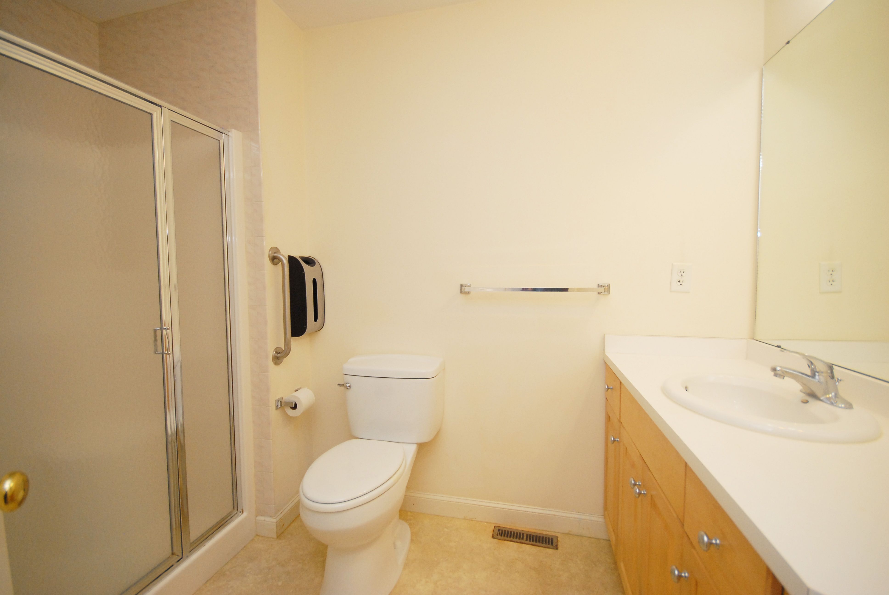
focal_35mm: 15
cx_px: 444
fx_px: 371
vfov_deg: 77.5
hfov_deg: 100.3
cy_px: 298
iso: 400
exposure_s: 1/60
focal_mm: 10
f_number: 5
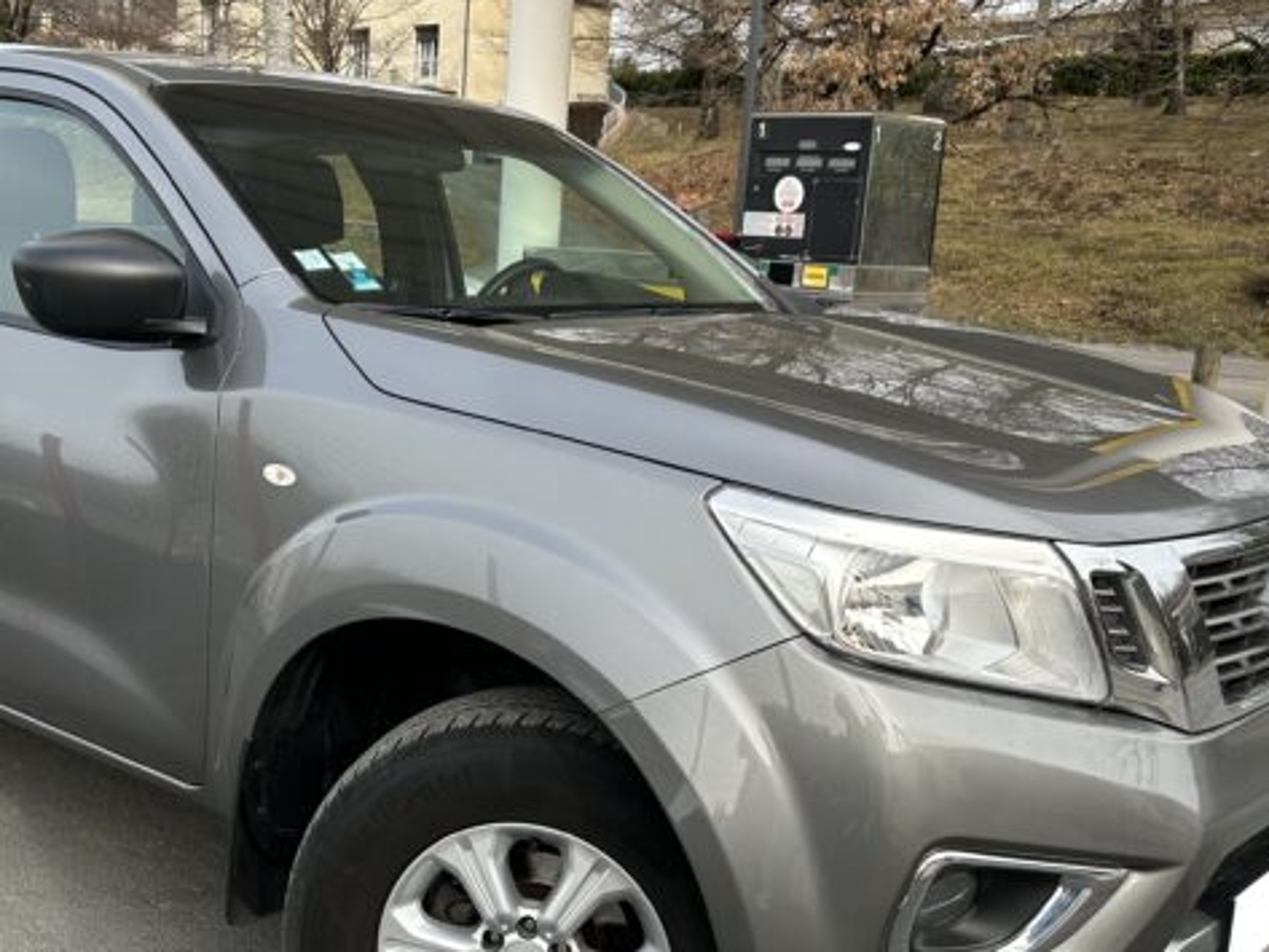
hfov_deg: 42.6
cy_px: 598
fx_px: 1613
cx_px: 472
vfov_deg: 32.7
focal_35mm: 44
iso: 50
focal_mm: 5.7
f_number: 1.5
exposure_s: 1/1079
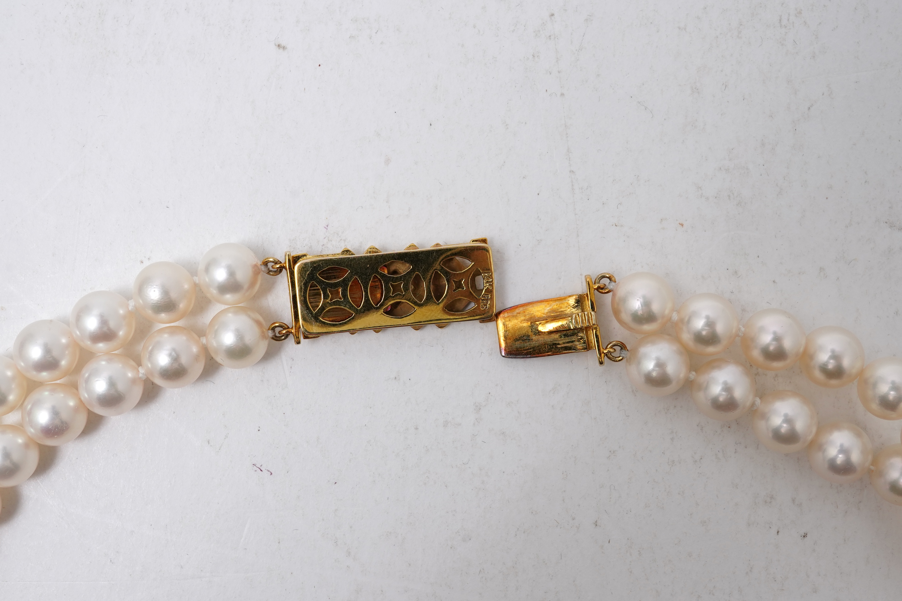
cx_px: 451
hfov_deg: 43.6
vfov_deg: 29.9
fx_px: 1127
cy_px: 300
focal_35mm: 45
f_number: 20
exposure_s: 1/125
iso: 400
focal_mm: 30
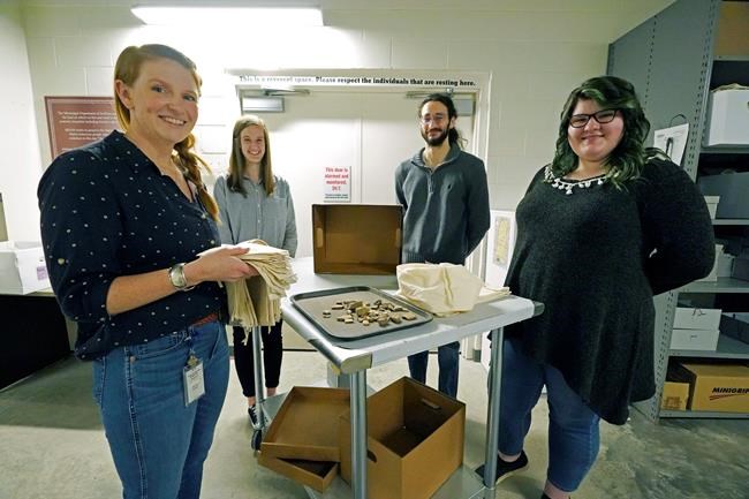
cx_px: 374
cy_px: 250
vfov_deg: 73.7
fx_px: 333
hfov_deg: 96.8
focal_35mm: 16
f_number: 6.3
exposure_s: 1/200
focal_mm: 16
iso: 12800
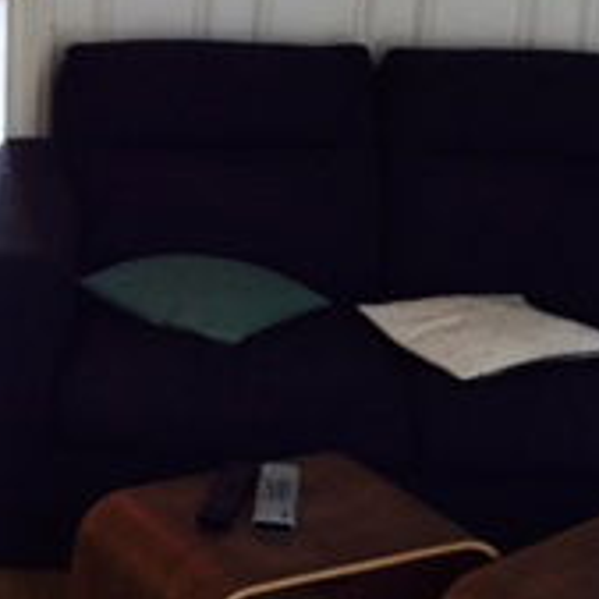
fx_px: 1899
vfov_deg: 17.9
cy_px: 206
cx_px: 53
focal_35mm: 97
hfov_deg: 17.6
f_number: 2.2
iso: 250
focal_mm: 4.15
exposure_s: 1/33
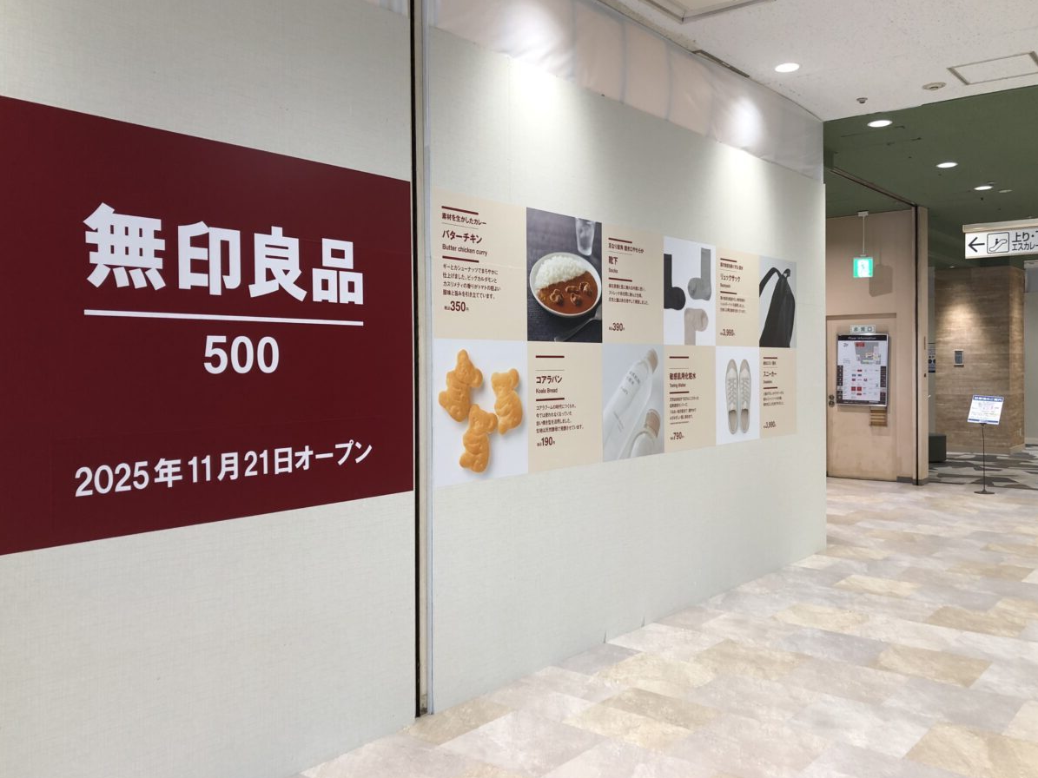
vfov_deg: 46.8
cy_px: 373
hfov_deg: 60.0
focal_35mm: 30
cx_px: 521
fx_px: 899
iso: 20
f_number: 1.8
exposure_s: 1/33
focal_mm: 3.99
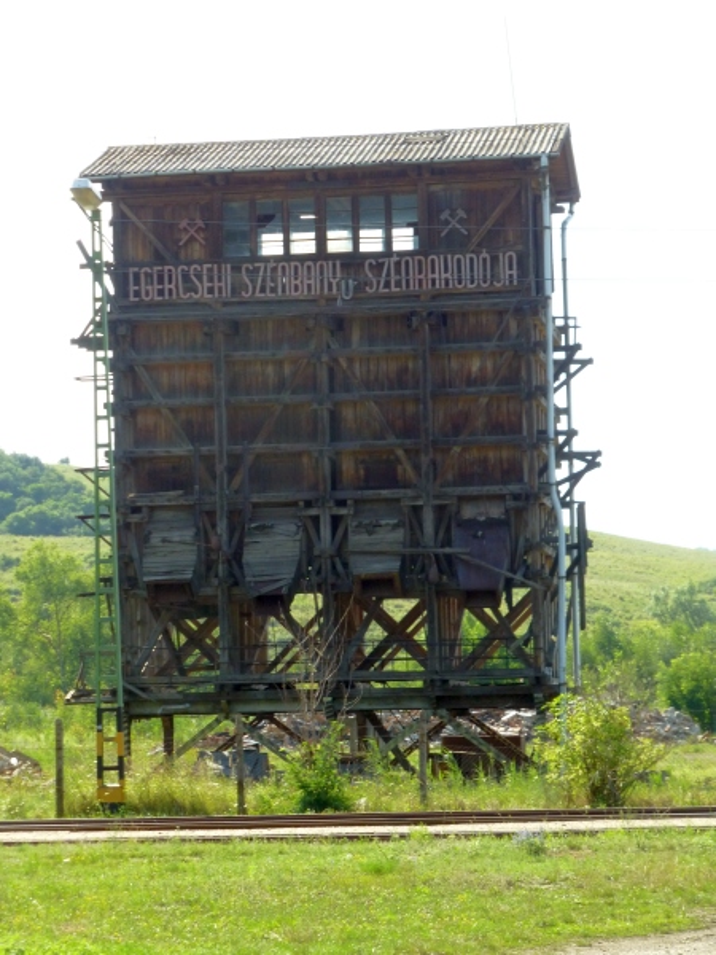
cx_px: 358
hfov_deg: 13.3
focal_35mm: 111
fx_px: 3061
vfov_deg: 17.7
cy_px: 478
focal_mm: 18.2
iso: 160
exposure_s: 1/320
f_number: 5.3
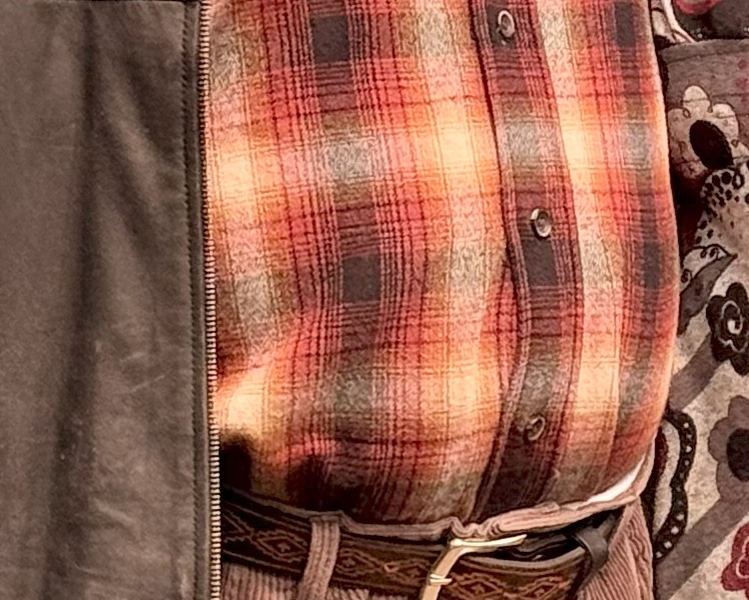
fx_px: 5586
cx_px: 607
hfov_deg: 7.7
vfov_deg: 6.1
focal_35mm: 252
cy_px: 52
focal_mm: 6.76
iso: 64
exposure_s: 1/382
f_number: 1.78
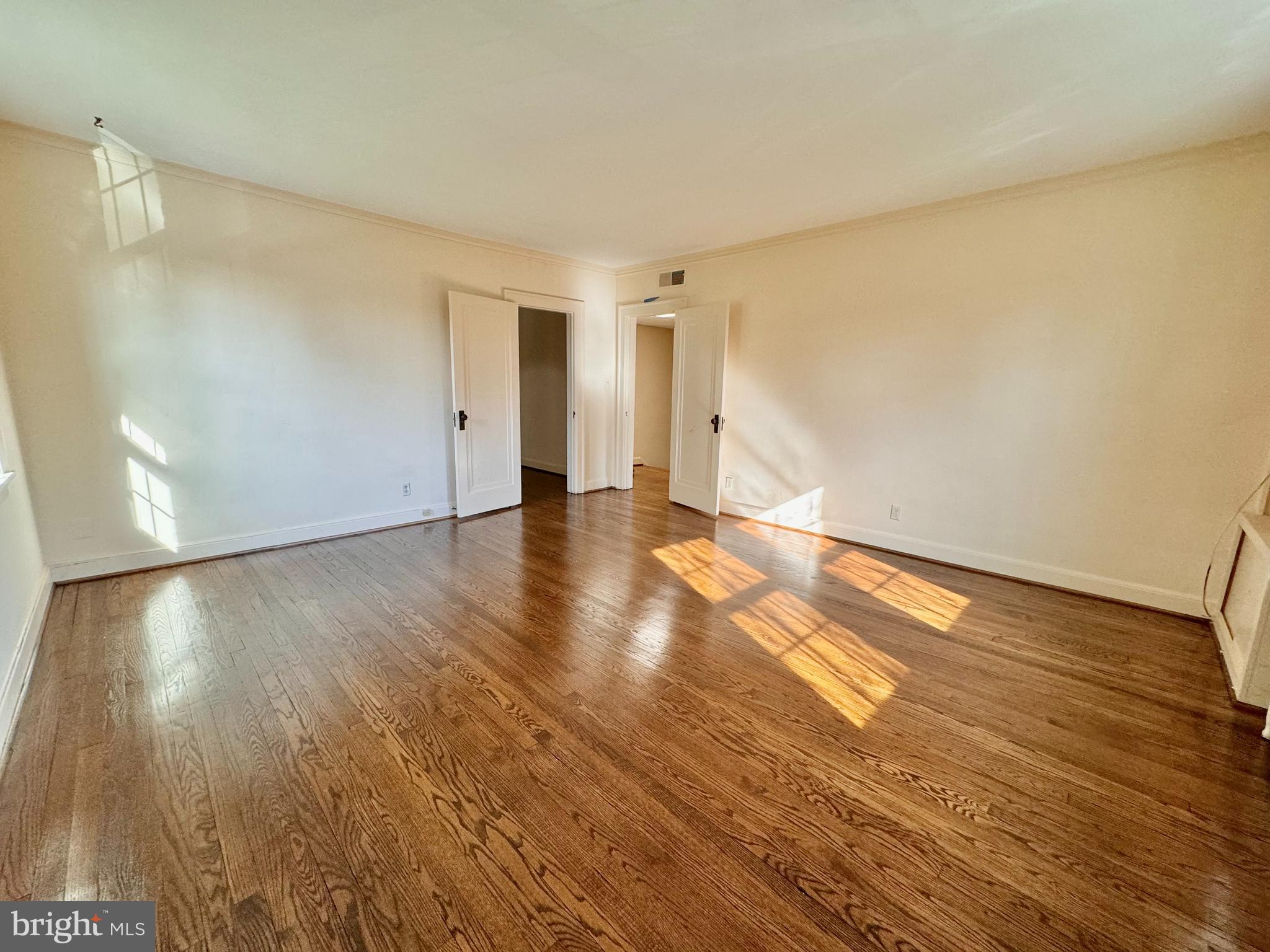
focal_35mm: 14
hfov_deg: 102.1
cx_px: 635
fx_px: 514
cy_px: 476
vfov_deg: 85.7
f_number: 2.2
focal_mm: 2.22
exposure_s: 1/120
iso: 200
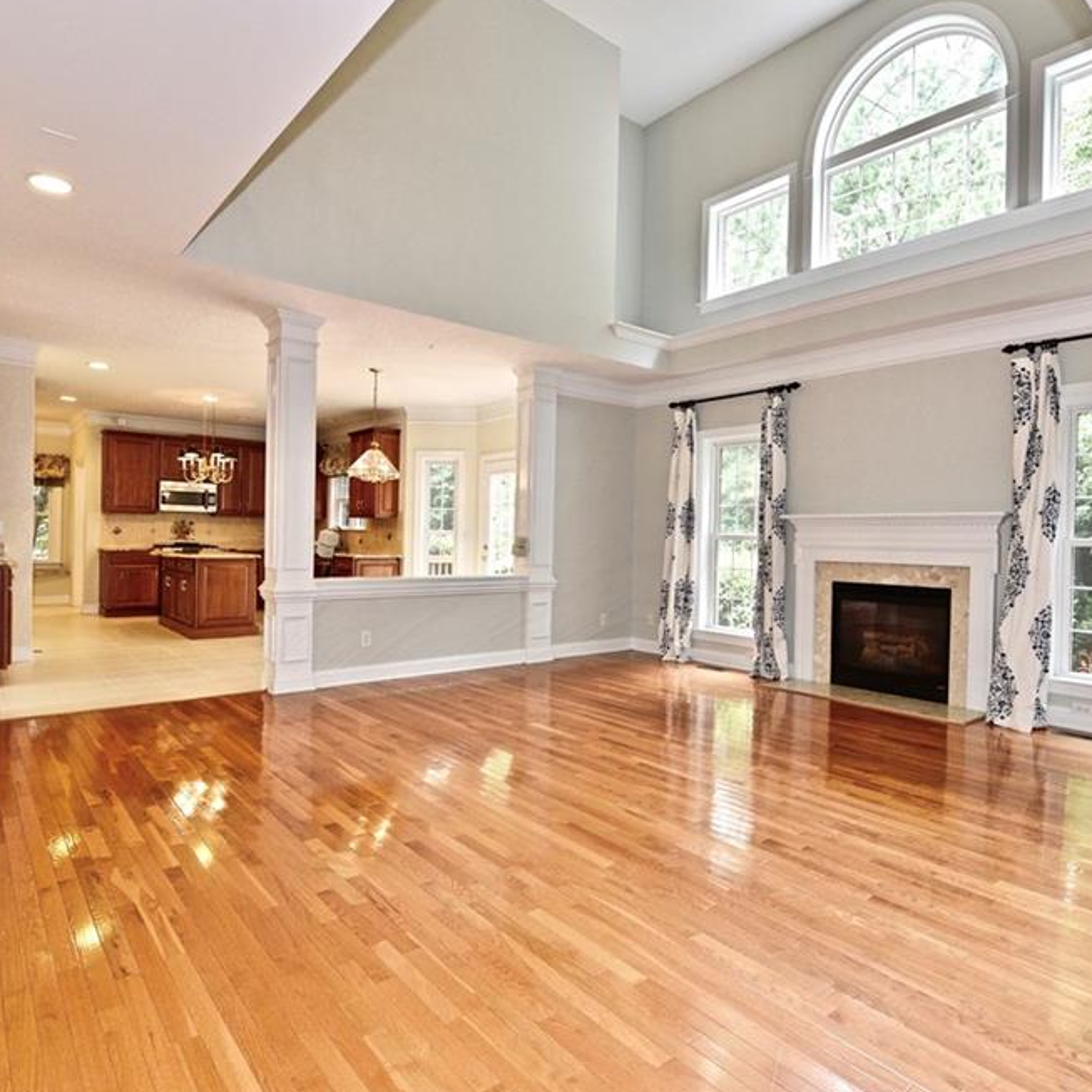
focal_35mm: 20
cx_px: 572
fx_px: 714
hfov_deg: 74.8
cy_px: 549
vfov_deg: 74.8
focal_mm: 15
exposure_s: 1/100
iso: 800
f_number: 5
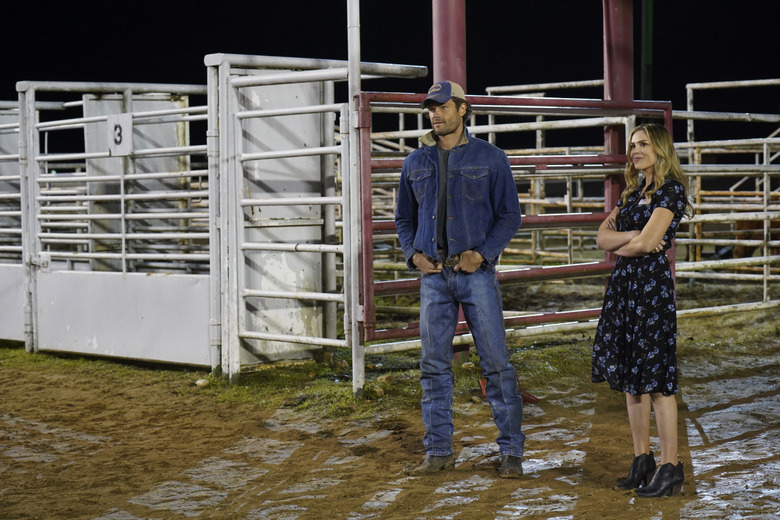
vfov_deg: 19.5
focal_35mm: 70
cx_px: 390
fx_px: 1517
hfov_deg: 28.8
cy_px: 260
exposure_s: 1/125
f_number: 4
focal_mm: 70
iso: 3200
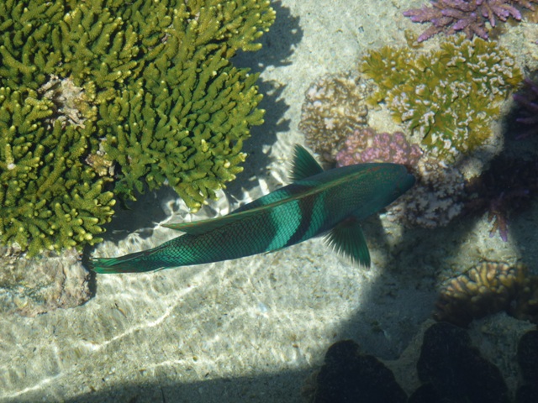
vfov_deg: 12.2
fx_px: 1881
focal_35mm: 121
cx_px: 269
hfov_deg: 16.3
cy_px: 202
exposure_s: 1/320
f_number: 5.1
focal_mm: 21.7
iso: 100
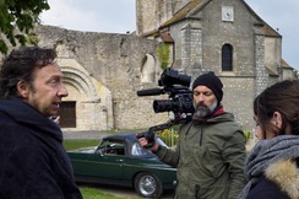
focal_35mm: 50
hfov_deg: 39.4
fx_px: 415
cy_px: 150
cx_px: 186
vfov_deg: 26.6
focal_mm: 29
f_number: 10
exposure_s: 1/500
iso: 500
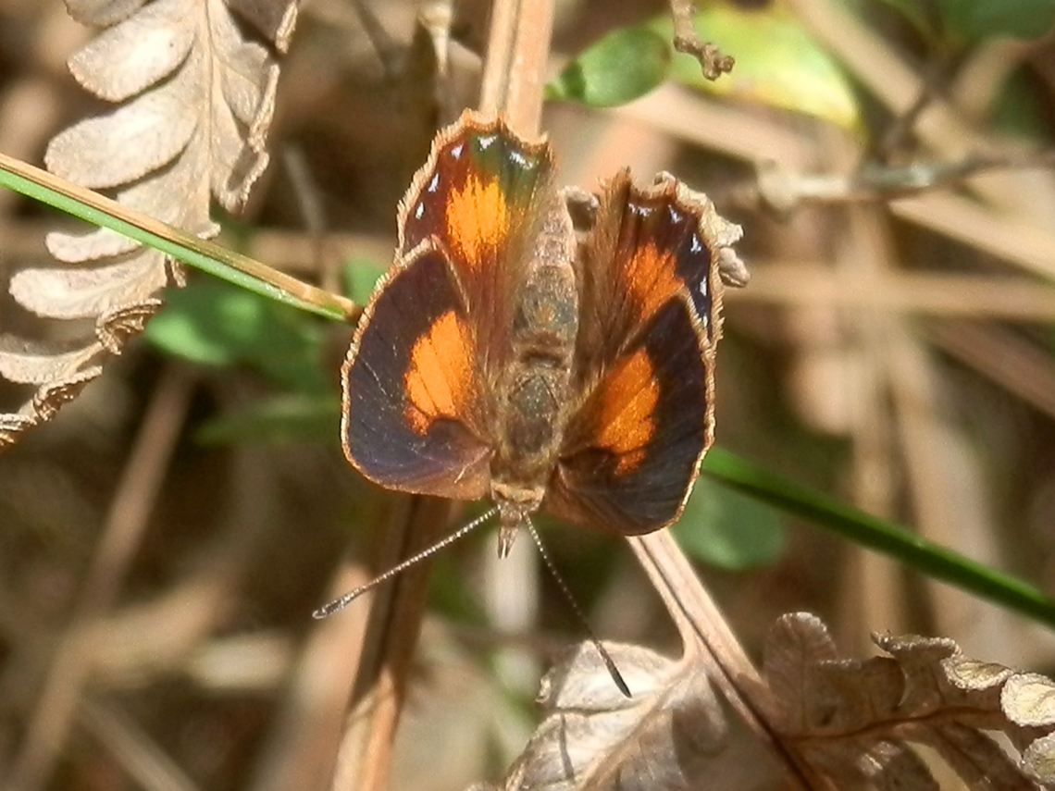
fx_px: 1859
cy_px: 396
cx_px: 528
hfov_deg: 31.7
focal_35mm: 61
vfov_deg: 24.0
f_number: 3.7
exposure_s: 1/125
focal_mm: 10.99
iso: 64
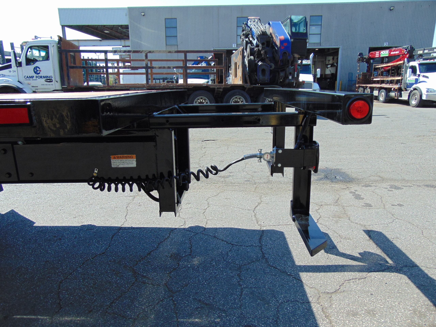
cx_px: 218
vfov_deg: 54.9
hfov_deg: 69.4
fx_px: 315
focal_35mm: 25
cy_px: 164
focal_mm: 4.5
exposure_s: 1/640
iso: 80
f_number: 3
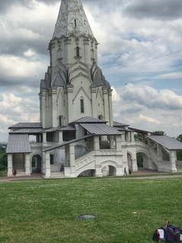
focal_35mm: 43
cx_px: 53
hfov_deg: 33.1
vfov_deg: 43.2
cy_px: 81
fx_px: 301
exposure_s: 1/2564
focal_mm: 4.15
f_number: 2.2
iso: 25
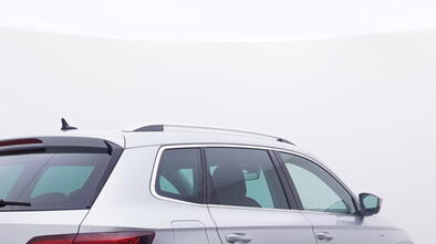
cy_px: 282
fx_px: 709
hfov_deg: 34.1
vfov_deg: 18.7
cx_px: 248
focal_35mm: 61
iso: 200
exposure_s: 1/80
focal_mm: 15
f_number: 5
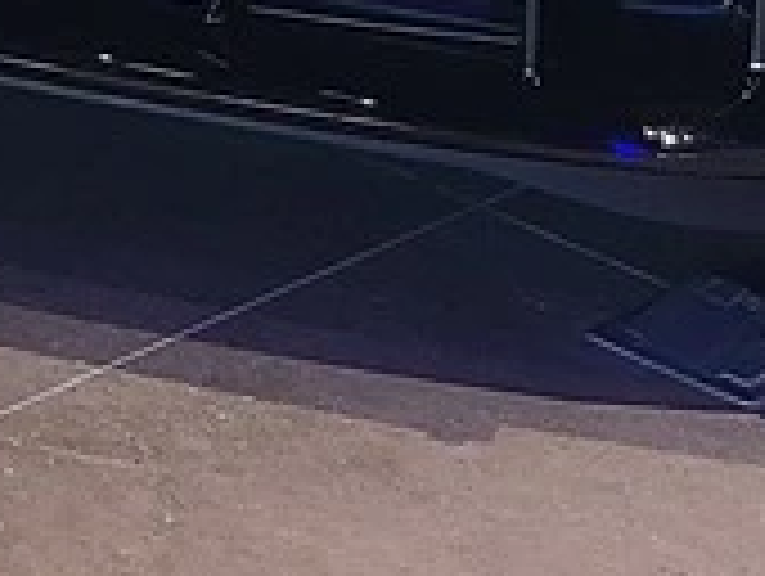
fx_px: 4050
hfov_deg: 10.0
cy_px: -1323
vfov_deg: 7.0
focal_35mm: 183
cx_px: -752
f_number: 1.8
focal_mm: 5.4
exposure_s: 1/60
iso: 64
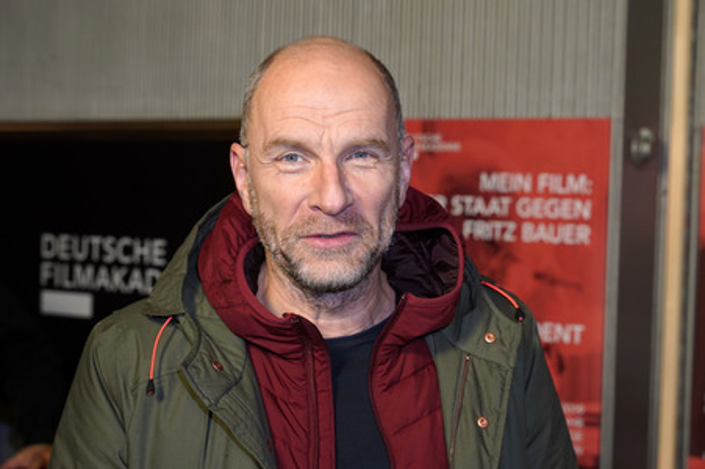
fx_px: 1311
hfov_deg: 30.1
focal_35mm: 67
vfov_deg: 20.3
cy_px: 234
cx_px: 352
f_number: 5.6
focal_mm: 67
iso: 1600
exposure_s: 1/320
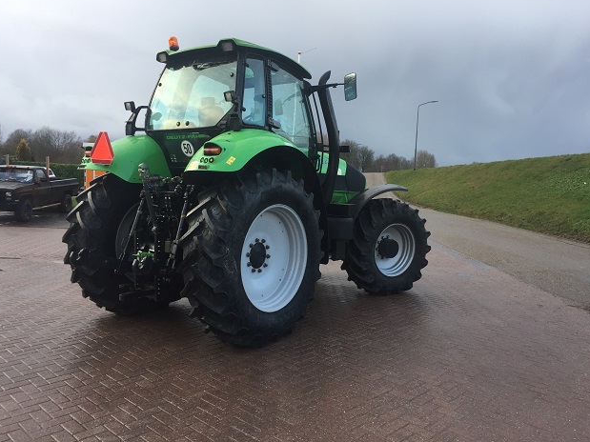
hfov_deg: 60.0
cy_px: 214
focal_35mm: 30
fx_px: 511
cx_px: 291
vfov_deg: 46.8
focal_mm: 4.15
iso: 32
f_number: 2.2
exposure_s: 1/107
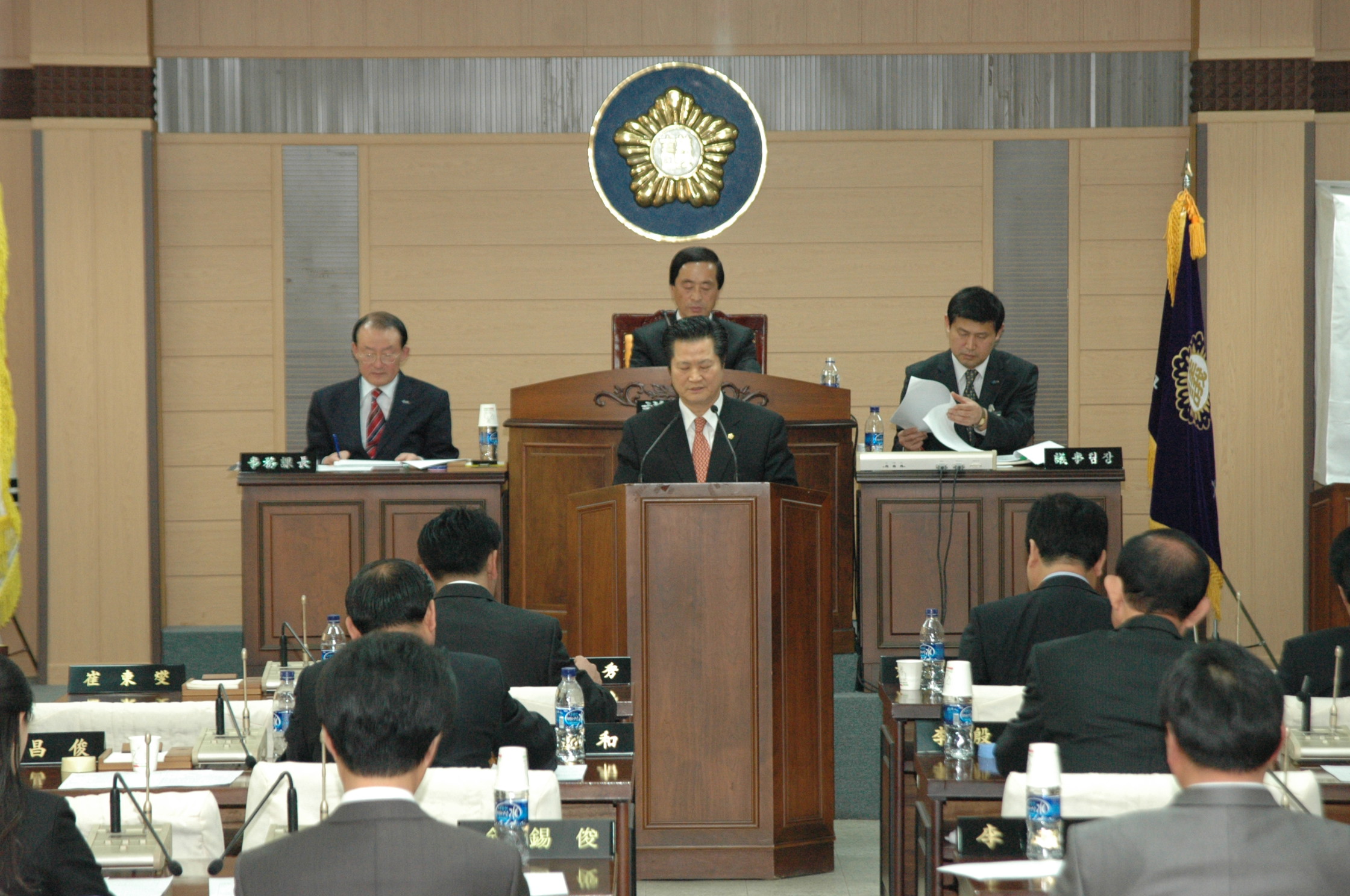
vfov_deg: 10.7
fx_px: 4776
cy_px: 448
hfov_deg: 16.1
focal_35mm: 128
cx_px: 675
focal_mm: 85
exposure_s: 1/60
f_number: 4.5
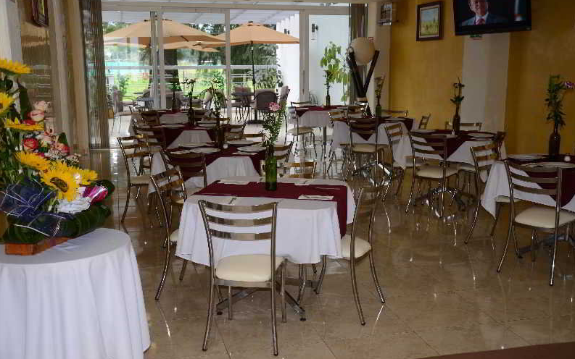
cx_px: 288
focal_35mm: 40
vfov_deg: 32.0
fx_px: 627
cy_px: 171
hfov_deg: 49.3
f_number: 4
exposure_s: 1/60
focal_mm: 26
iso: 100
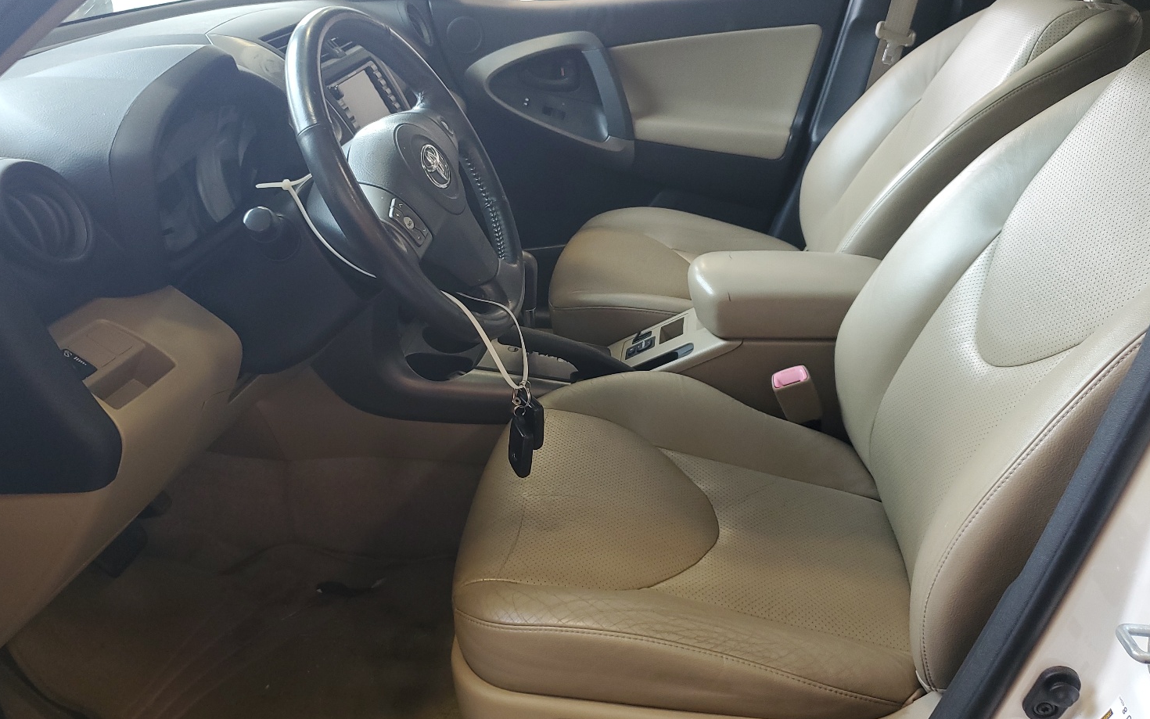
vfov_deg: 41.8
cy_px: 342
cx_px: 556
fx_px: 940
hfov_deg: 62.9
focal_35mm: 30
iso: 79
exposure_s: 1/120
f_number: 1.5
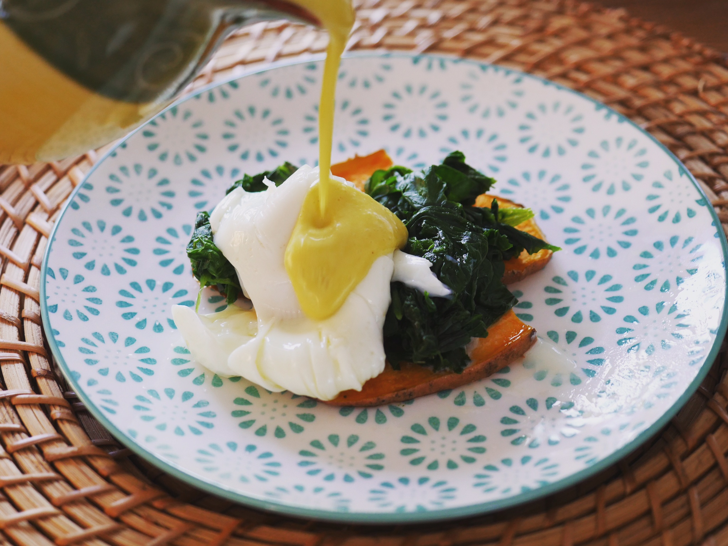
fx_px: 1346
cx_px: 364
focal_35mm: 64
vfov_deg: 22.9
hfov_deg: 30.3
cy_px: 273
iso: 500
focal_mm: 32
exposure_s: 1/80
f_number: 2.8
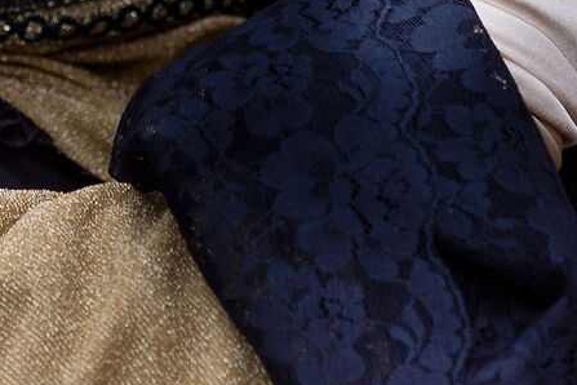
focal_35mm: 752
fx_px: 12052
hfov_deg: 2.7
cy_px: -323
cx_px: 19
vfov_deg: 1.8
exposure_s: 1/200
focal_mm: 140
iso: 250
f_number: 4
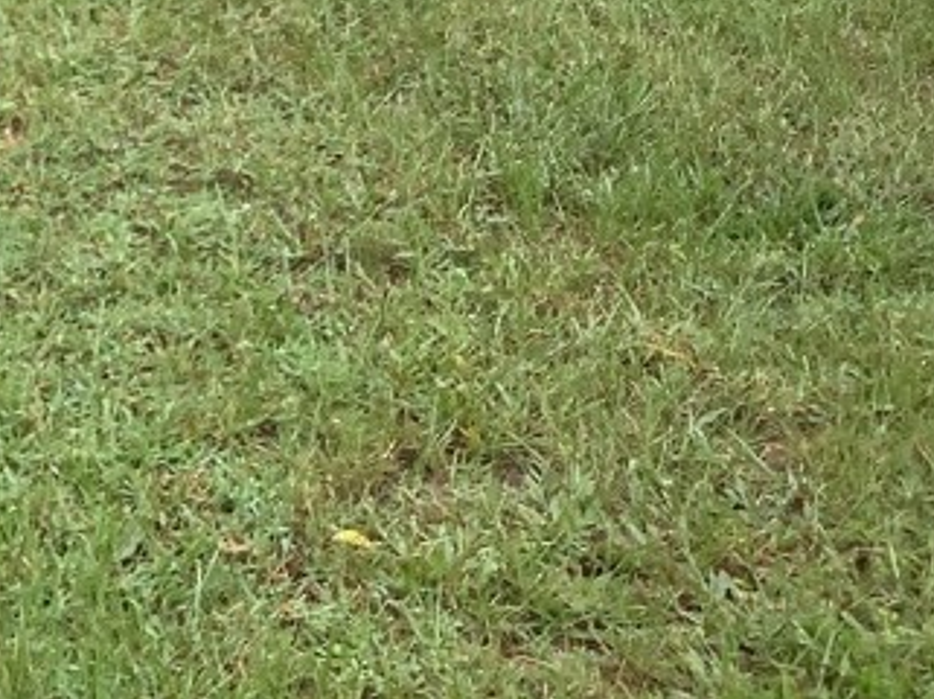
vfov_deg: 13.8
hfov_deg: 17.8
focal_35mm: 99
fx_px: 2668
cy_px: -414
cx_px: -463
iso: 25
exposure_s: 1/257
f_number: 2.4
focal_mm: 3.3
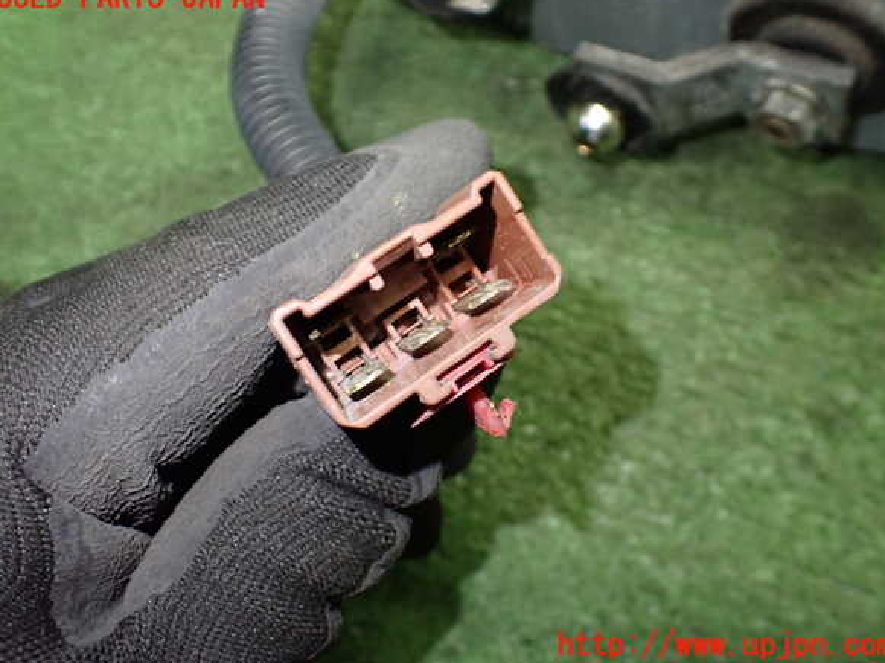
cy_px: 322
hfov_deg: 58.4
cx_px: 445
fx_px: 792
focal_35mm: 31
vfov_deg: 45.4
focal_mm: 5.4
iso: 800
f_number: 2.3
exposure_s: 1/100
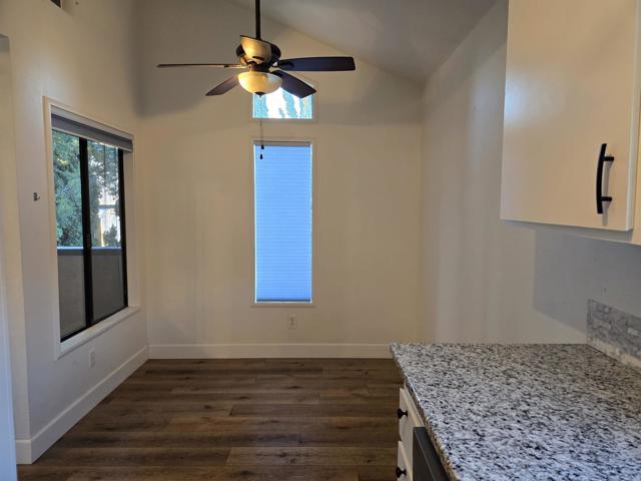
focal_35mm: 23
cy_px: 240
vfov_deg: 58.9
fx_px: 426
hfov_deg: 73.9
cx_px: 320
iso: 320
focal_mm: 6.3
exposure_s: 1/120
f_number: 1.7
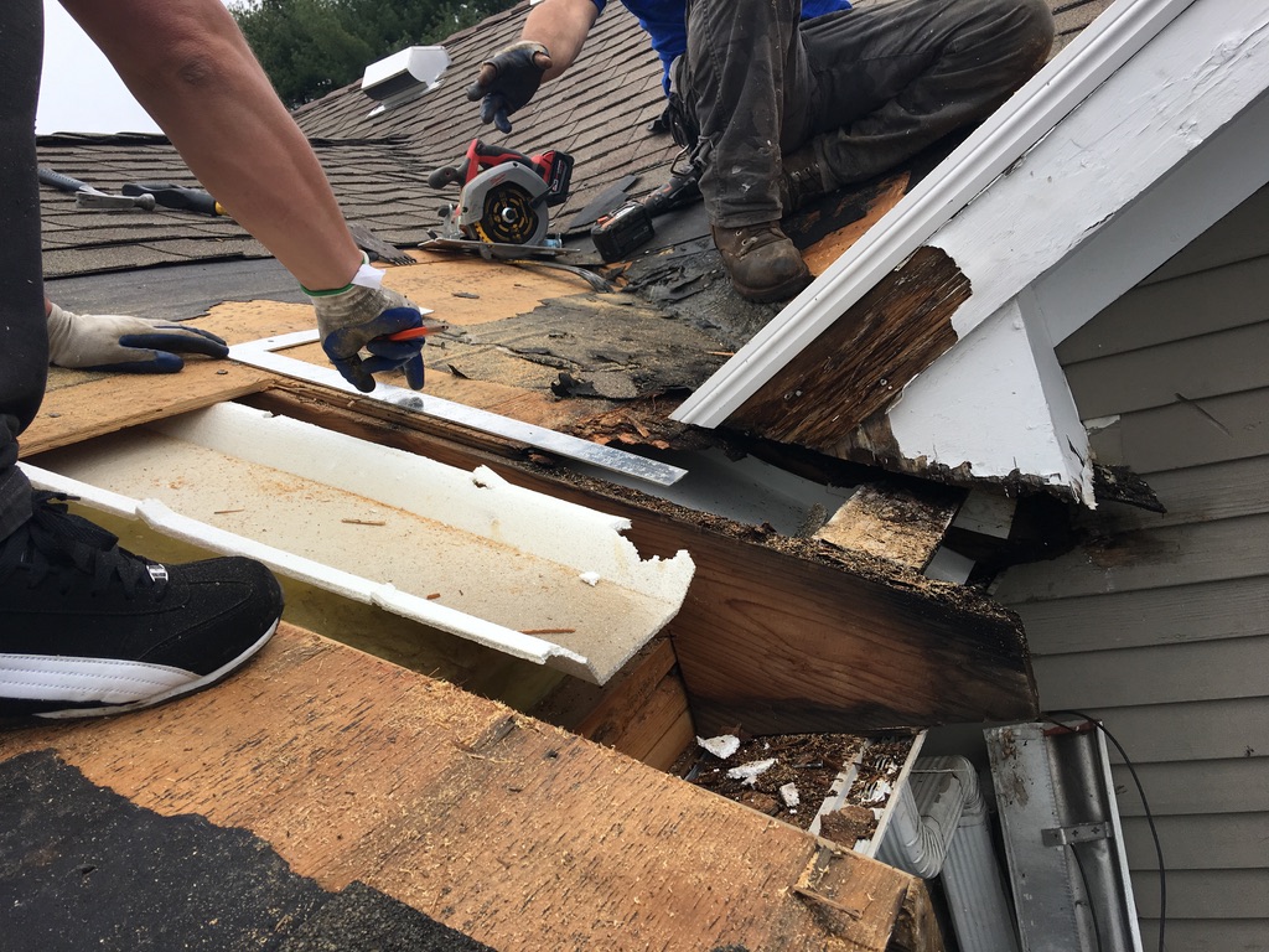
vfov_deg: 48.2
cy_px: 476
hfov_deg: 61.7
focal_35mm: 29
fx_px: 1063
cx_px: 634
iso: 25
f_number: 2.2
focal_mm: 4.15
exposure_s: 1/519
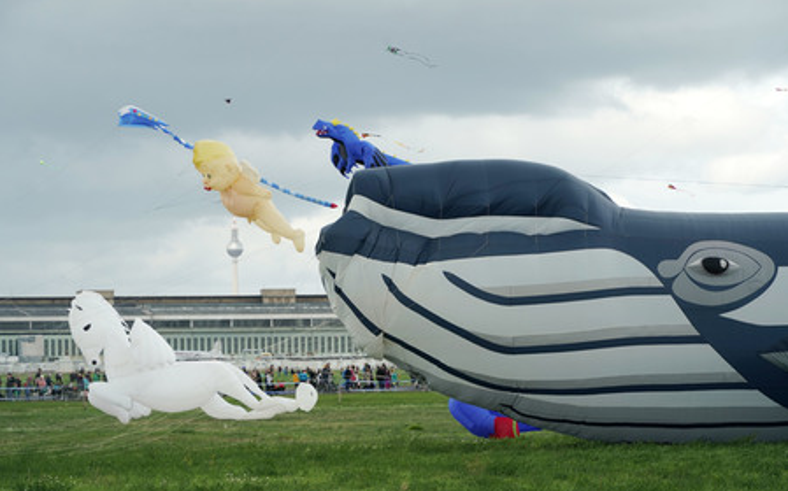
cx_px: 394
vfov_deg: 10.1
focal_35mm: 129
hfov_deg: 16.2
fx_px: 2769
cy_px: 261
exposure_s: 1/320
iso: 640
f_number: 8
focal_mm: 126
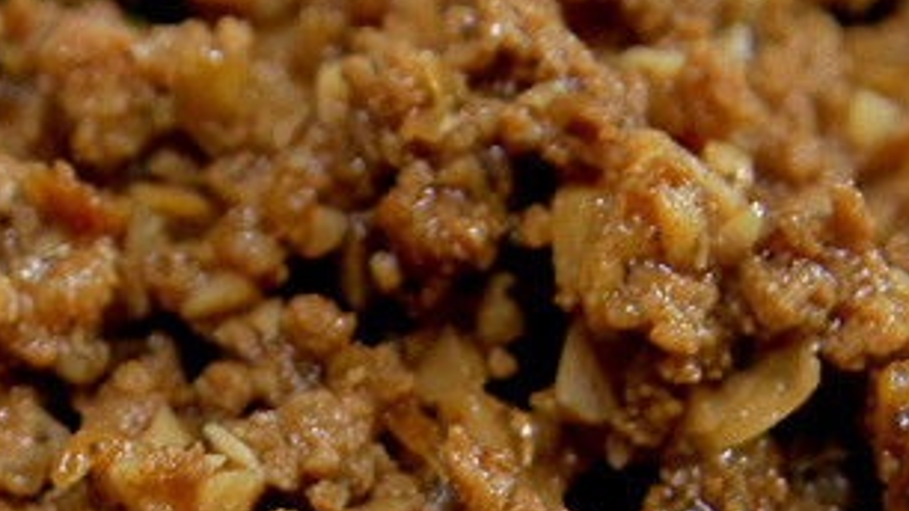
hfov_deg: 9.4
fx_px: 5495
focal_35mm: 228
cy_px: 787
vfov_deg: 5.3
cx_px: 226
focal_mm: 28
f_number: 3.2
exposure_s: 1/50
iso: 800
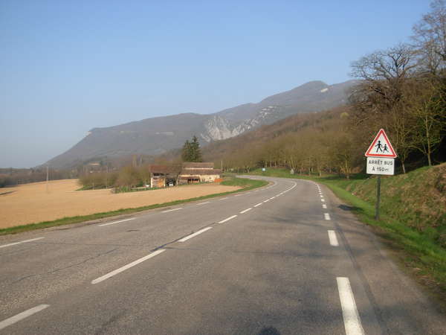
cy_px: 168
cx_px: 223
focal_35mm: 38
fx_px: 490
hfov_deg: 49.0
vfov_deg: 37.7
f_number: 2.9
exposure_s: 1/886
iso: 79
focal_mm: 6.3
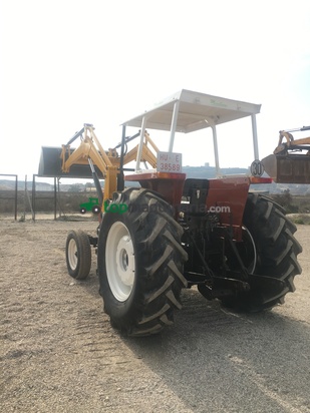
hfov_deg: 48.2
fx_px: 346
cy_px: 206
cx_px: 155
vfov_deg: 61.7
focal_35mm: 29
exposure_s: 1/938
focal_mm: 4.15
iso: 25
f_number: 2.2
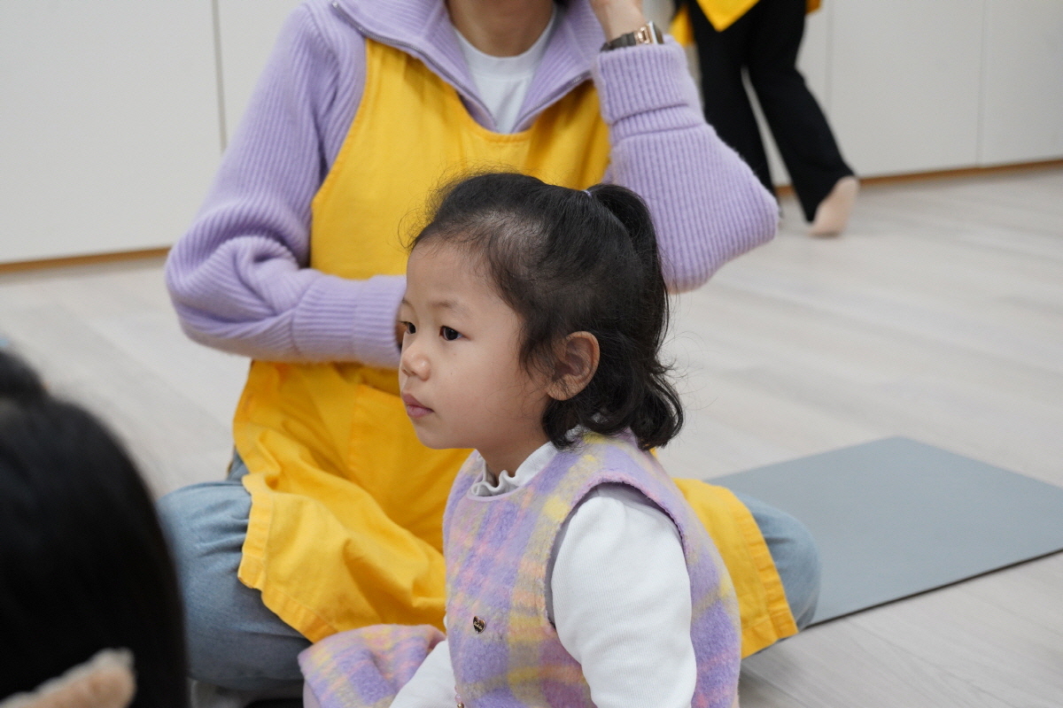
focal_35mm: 54
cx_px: 532
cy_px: 354
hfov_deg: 36.9
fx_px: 1594
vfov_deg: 25.1
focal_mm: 54
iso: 2500
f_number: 6.3
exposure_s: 1/100
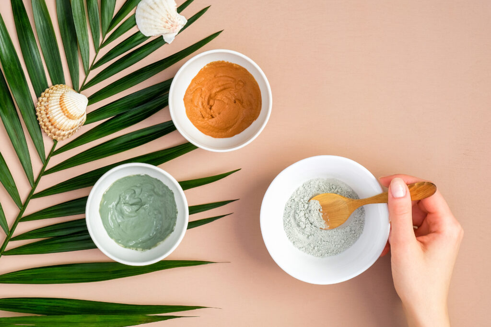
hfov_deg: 24.5
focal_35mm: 83
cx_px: 246
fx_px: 1132
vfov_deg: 16.5
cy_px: 164
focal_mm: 55
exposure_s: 1/125
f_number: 9
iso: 200
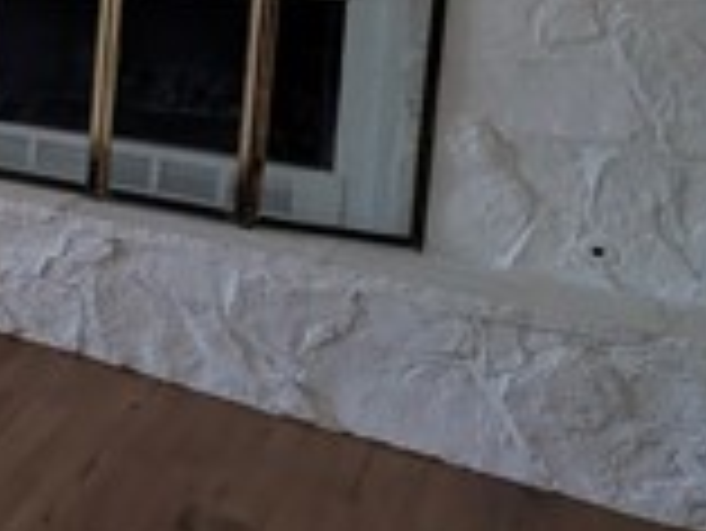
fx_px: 1000
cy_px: -16
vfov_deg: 27.7
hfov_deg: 21.6
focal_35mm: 49
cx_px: -598
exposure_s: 1/496
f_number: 1.7
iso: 55
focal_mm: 2.02
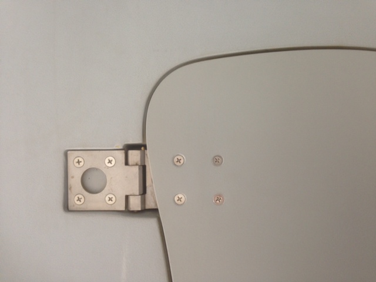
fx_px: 358
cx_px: 188
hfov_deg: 55.4
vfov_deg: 42.9
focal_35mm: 33
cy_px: 141
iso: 50
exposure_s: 1/20
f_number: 2.4
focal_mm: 4.12
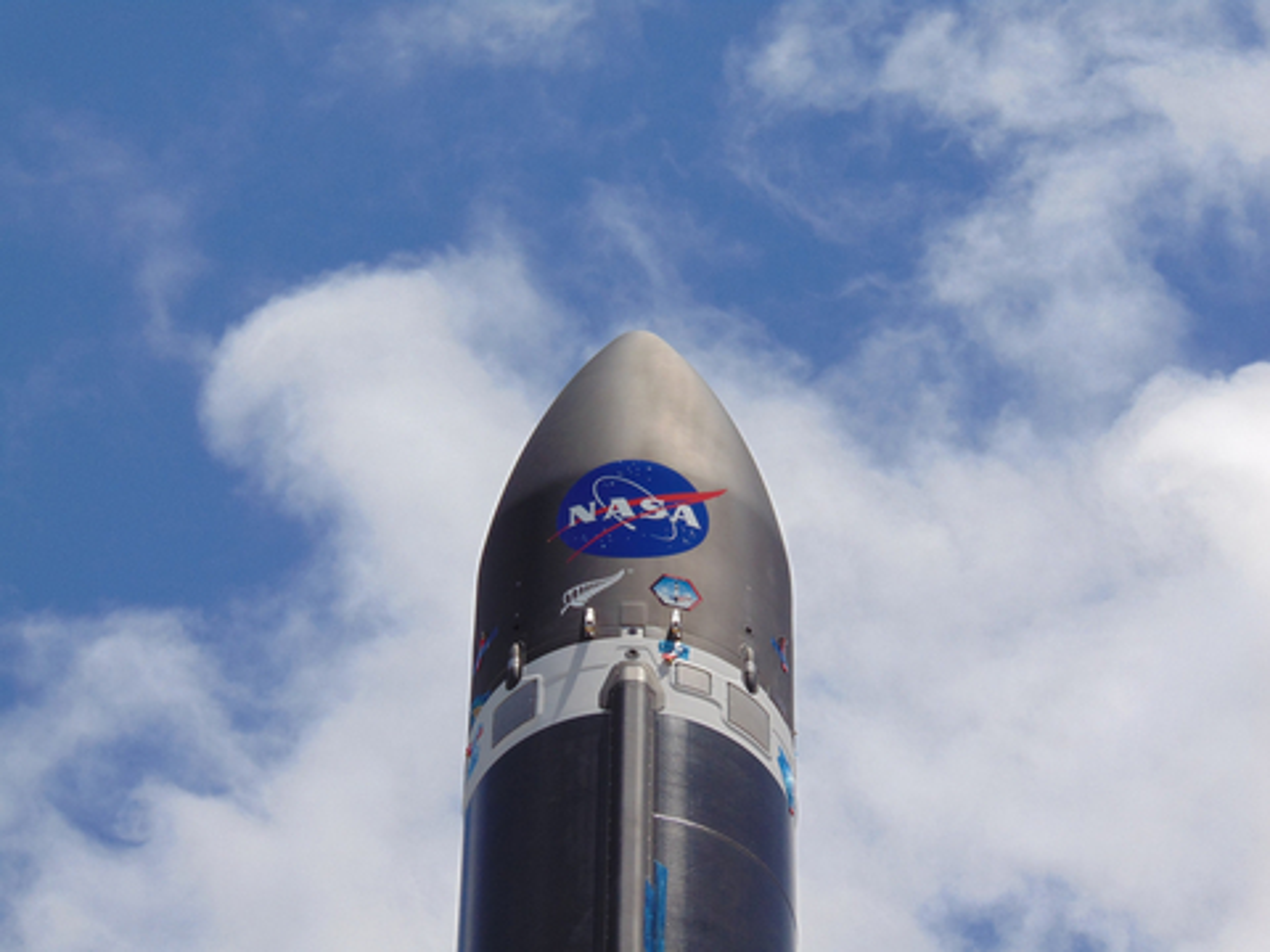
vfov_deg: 9.1
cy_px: 476
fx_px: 6017
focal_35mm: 164
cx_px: 635
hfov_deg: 12.0
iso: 80
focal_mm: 29.5
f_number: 10.4
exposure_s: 1/250
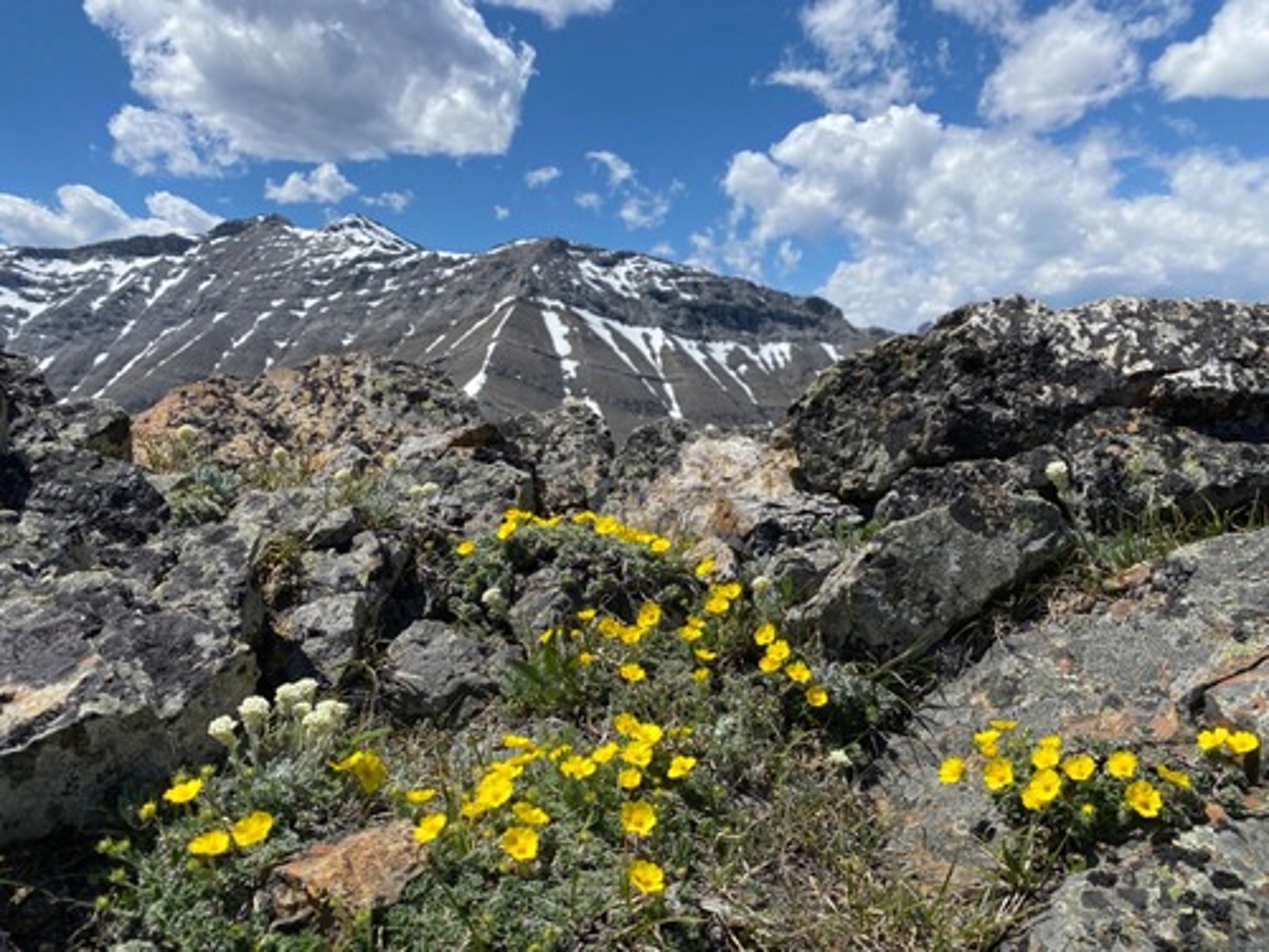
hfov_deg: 67.3
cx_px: 634
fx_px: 953
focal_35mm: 26
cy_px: 476
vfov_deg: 53.1
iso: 32
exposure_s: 1/3610
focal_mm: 4.25
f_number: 1.8
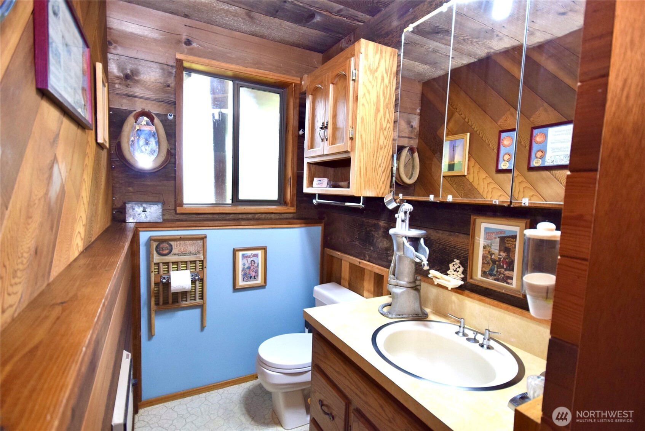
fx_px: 323
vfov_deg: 67.5
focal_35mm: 18
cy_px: 216
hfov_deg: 90.0
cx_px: 322
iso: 800
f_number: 4.5
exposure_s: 1/60
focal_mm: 12
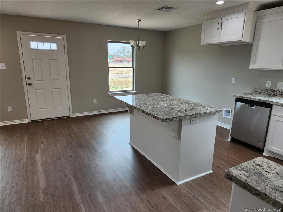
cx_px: 142
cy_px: 106
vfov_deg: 58.9
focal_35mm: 23
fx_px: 188
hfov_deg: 73.9
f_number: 1.8
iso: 50
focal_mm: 5.4
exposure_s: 1/120
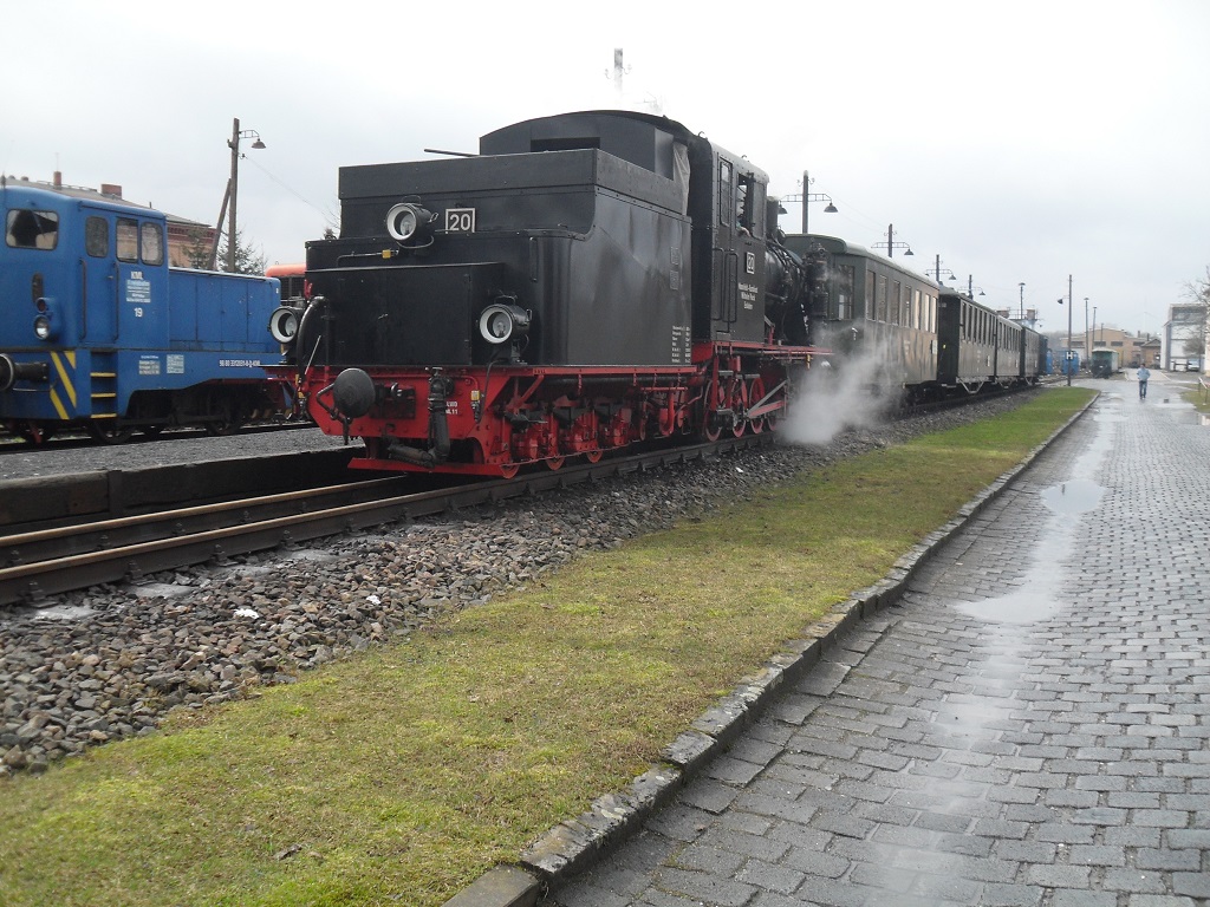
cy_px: 454
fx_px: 1223
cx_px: 605
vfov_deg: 40.7
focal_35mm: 35
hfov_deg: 52.6
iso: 100
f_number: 8.9
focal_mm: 6.2
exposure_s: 1/90
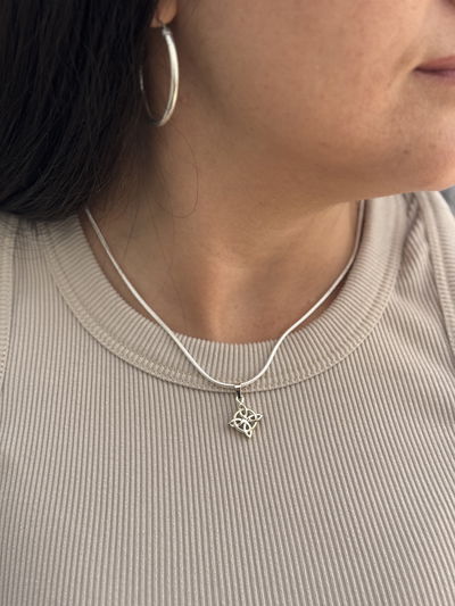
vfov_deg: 39.6
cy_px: 303
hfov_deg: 30.3
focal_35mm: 48
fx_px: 841
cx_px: 228
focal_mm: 6.76
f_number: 1.78
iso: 64
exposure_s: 1/1133
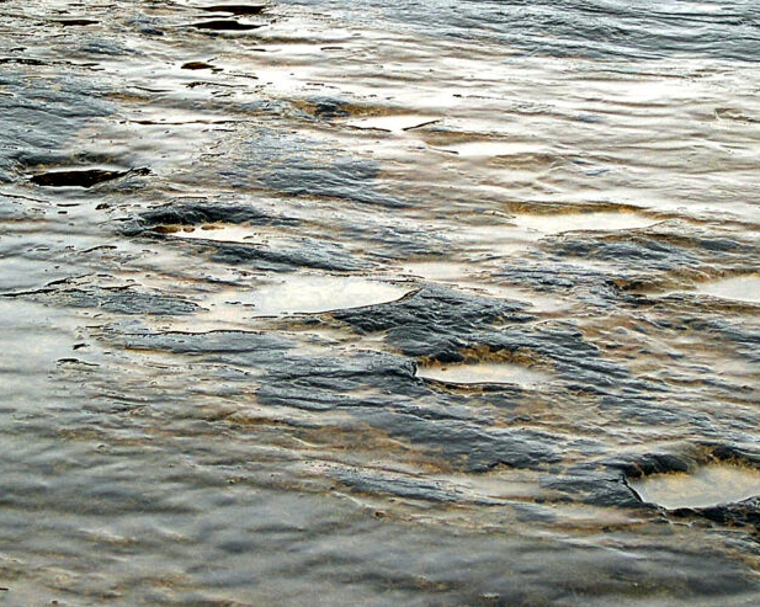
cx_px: 371
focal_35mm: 141
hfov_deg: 13.7
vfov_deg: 10.9
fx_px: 3170
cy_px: 228
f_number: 4.4
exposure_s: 1/91.3
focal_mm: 18.4
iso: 100
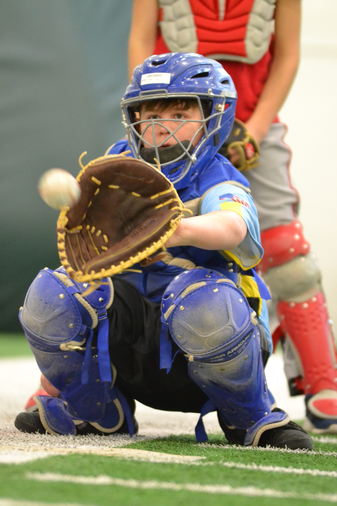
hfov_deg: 4.6
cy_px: 253
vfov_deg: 6.9
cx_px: 168
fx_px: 4212
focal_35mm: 300
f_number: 2.8
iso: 3200
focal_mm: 200
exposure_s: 1/320
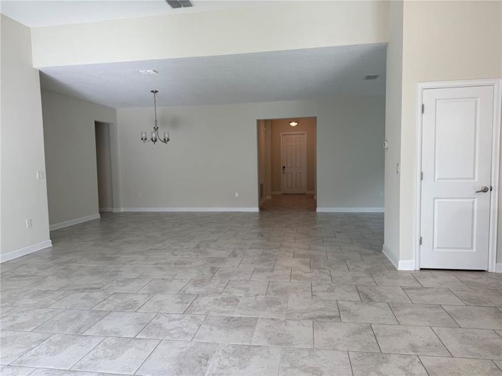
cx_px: 251
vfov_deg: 56.8
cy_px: 188
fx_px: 348
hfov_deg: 71.6
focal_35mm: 24
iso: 50
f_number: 1.78
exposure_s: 1/137
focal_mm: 6.76
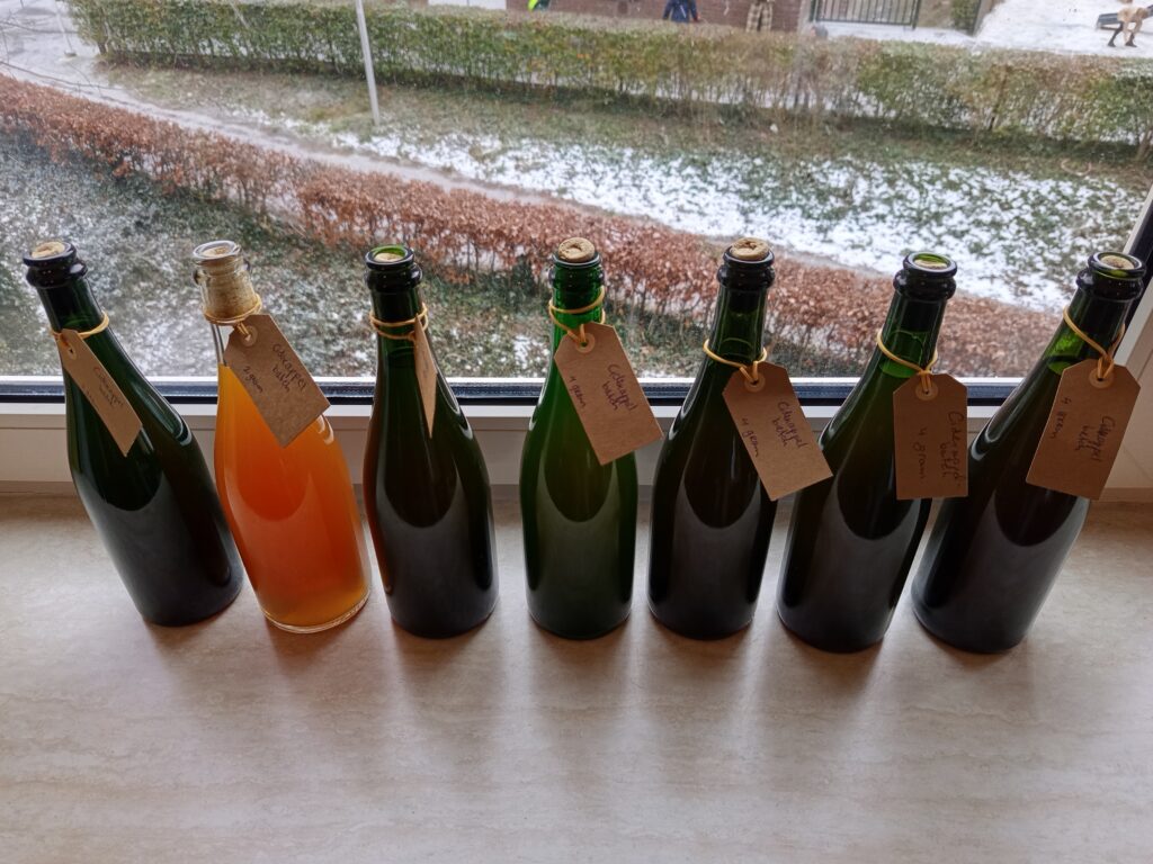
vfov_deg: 56.8
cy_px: 432
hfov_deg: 71.6
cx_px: 576
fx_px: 799
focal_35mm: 24
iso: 405
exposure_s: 1/50
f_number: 1.7
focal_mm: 5.24
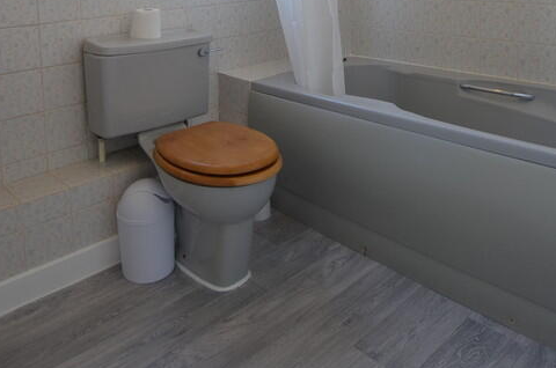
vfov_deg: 36.2
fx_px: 493
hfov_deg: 58.7
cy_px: -14
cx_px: 248
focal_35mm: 32
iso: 100
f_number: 4.5
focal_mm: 10
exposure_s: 1/40
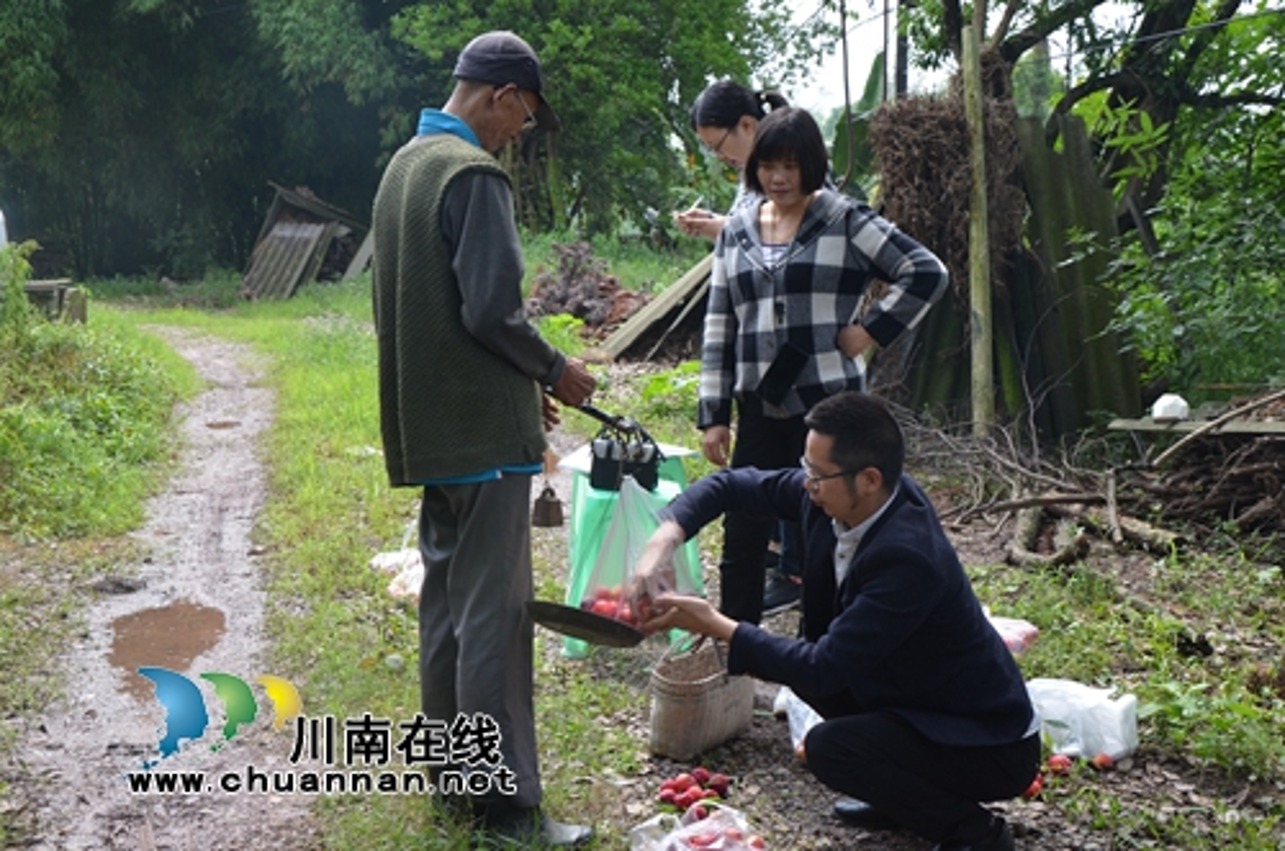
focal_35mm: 51
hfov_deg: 39.0
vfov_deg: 26.4
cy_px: 426
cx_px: 642
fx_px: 1816
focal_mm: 34
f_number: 7.1
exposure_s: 1/200
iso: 200
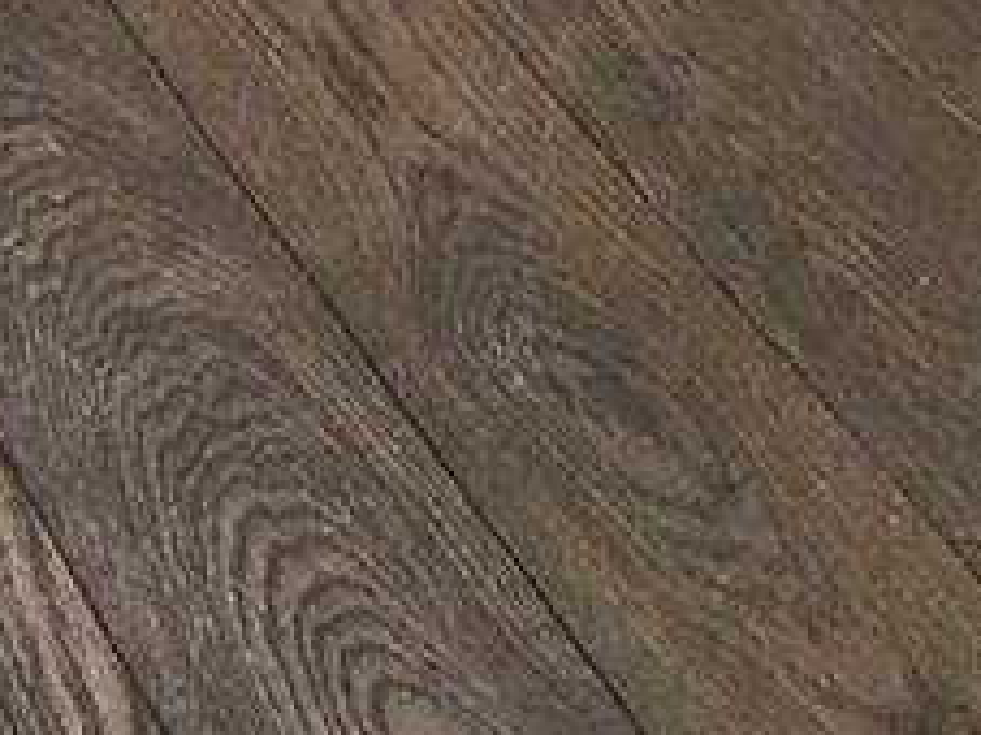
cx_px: 182
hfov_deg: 21.9
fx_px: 2493
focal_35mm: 88
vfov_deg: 8.4
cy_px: -2162
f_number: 1.9
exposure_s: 1/370
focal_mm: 2.2
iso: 250
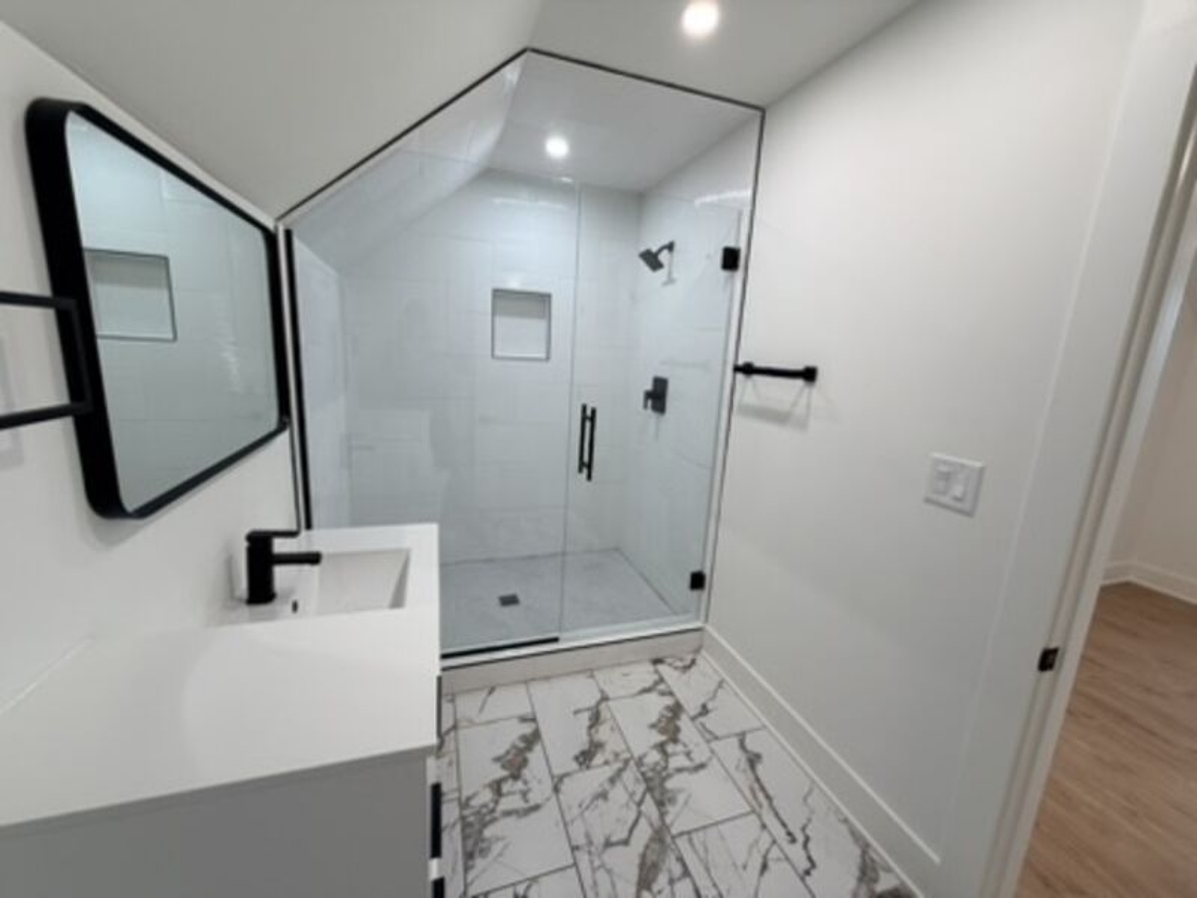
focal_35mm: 14
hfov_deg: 102.1
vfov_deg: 85.7
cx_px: 598
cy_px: 449
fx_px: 484
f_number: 2.2
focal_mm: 2.22
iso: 125
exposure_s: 1/120
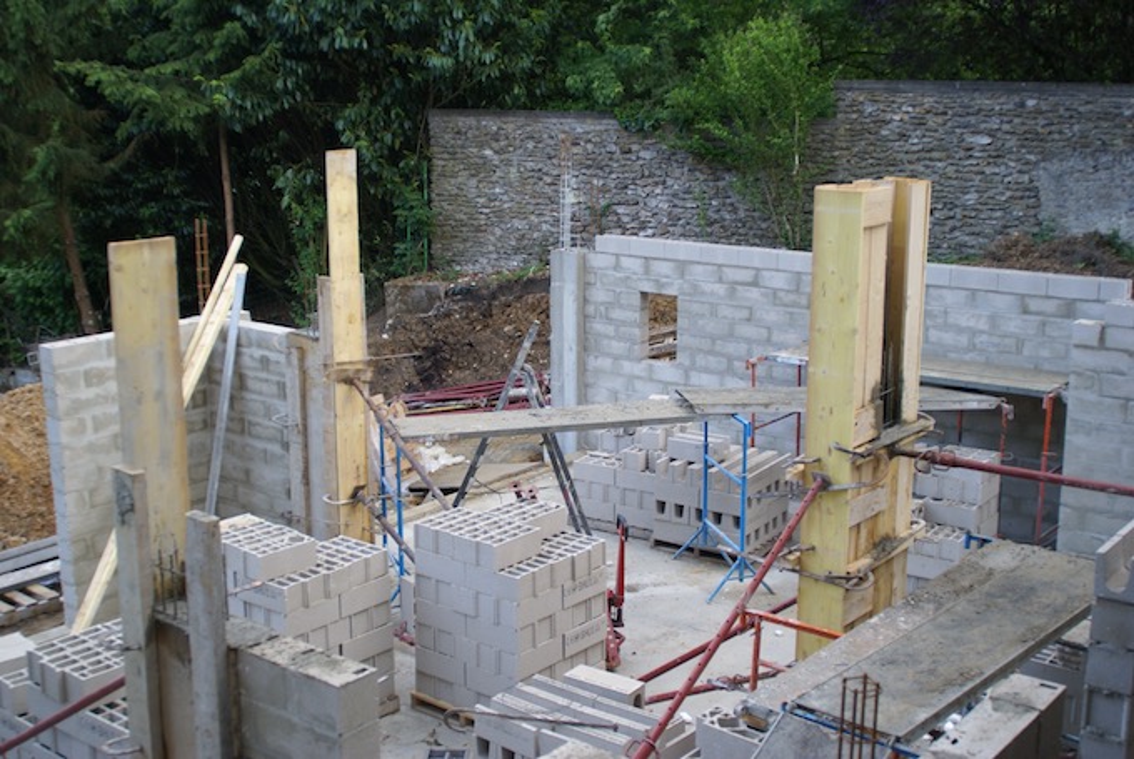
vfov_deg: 32.0
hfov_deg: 46.4
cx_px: 567
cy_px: 380
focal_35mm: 42
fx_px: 1324
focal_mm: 28
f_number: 4
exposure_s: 1/50
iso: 100
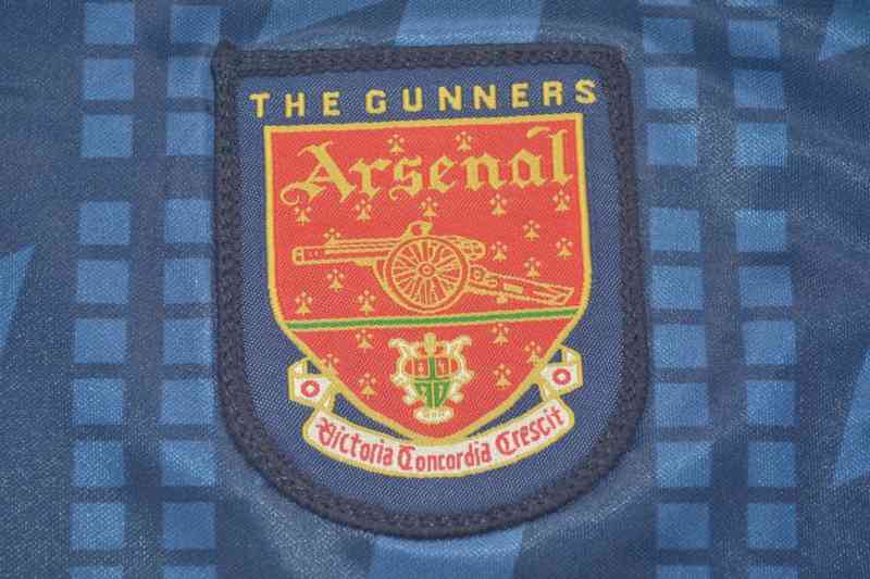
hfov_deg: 31.9
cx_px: 435
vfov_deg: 21.6
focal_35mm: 63
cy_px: 290
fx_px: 1522
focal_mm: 42
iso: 200
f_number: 5.3
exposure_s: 1/60
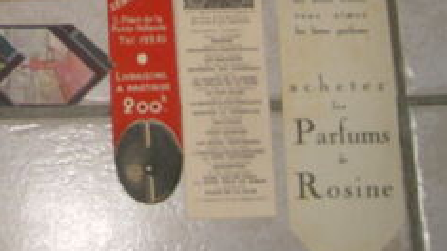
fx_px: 924
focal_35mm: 78
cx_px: 59
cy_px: -72
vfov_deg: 14.8
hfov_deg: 26.4
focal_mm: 5.8
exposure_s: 1/45
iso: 100
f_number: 2.8
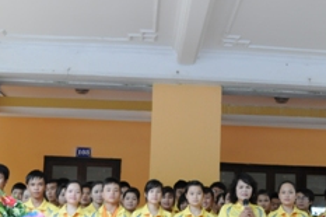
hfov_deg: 29.2
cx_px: 201
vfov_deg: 19.4
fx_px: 624
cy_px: 191
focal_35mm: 69
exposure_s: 1/60
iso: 800
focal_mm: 24
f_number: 4
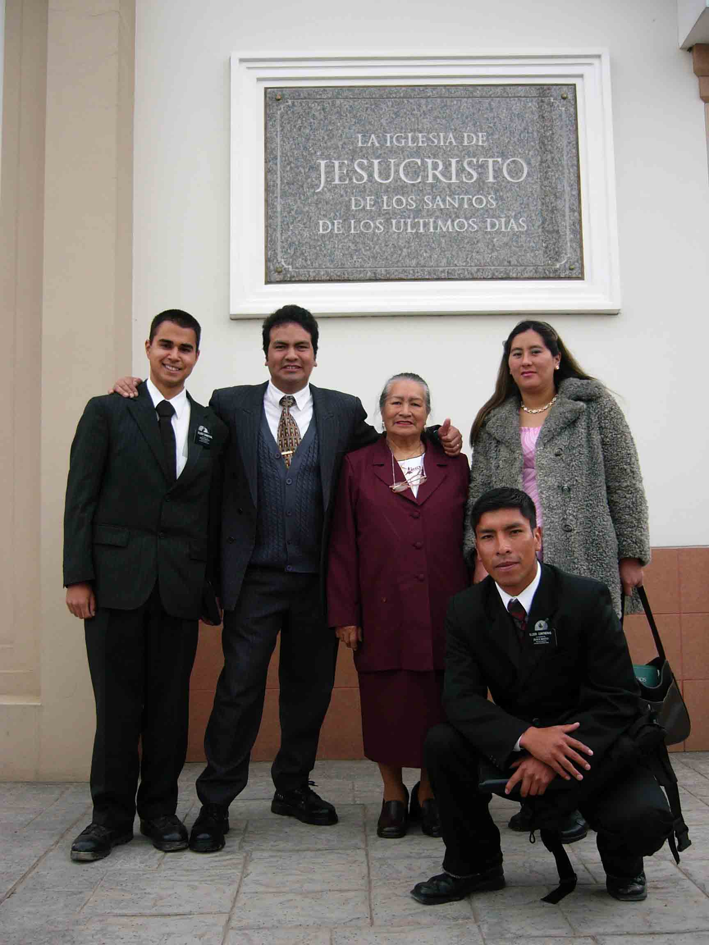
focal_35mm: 35
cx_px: 354
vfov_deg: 52.6
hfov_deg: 40.7
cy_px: 472
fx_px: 956
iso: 50
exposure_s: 1/160
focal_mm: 5.8
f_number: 2.8
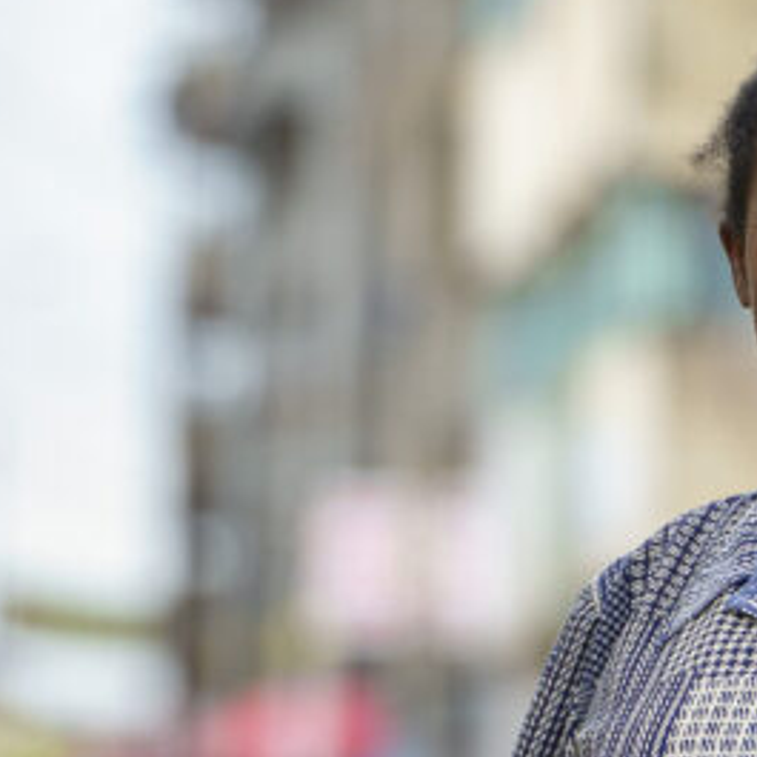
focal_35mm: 500
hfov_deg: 3.5
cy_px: 844
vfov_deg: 3.5
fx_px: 12371
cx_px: 580
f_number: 3.2
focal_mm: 152
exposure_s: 1/1250
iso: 500
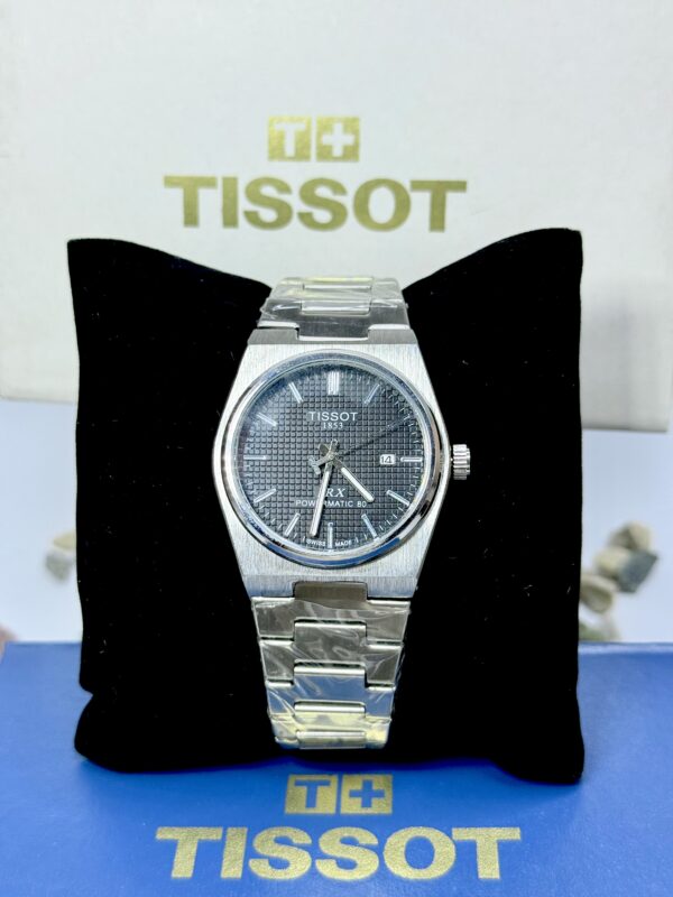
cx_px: 336
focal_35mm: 48
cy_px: 448
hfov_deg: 30.3
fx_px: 1244
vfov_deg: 39.7
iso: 50
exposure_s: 1/121
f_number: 1.78
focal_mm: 6.76
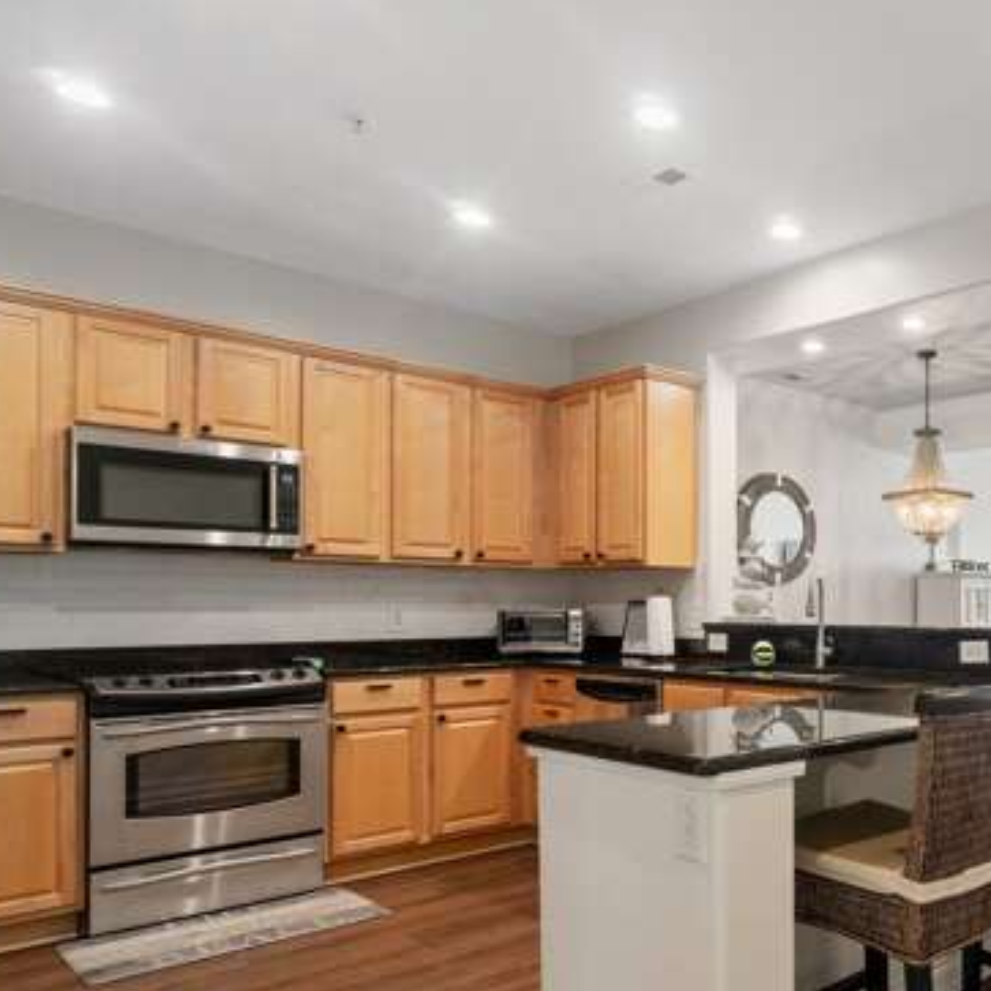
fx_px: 875
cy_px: 601
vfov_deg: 58.5
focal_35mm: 27
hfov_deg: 52.4
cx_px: 882
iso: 400
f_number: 8
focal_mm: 10
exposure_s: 1/3
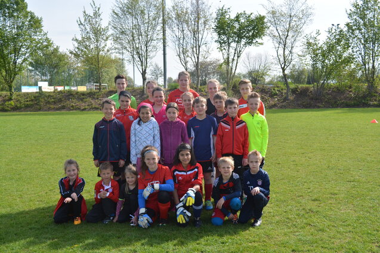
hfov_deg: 47.9
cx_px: 190
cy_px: 126
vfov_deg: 33.0
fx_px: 427
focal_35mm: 40
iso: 400
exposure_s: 1/1600
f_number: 5.6
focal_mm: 27
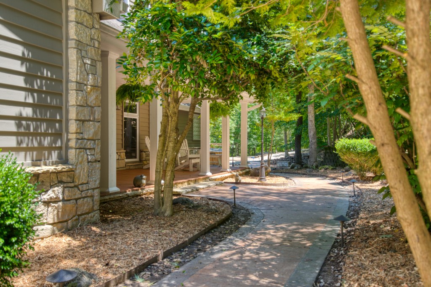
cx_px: 216
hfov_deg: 54.4
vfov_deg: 37.8
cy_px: 144
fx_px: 419
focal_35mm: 35
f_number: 4.5
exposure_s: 1/80
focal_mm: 35
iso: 100
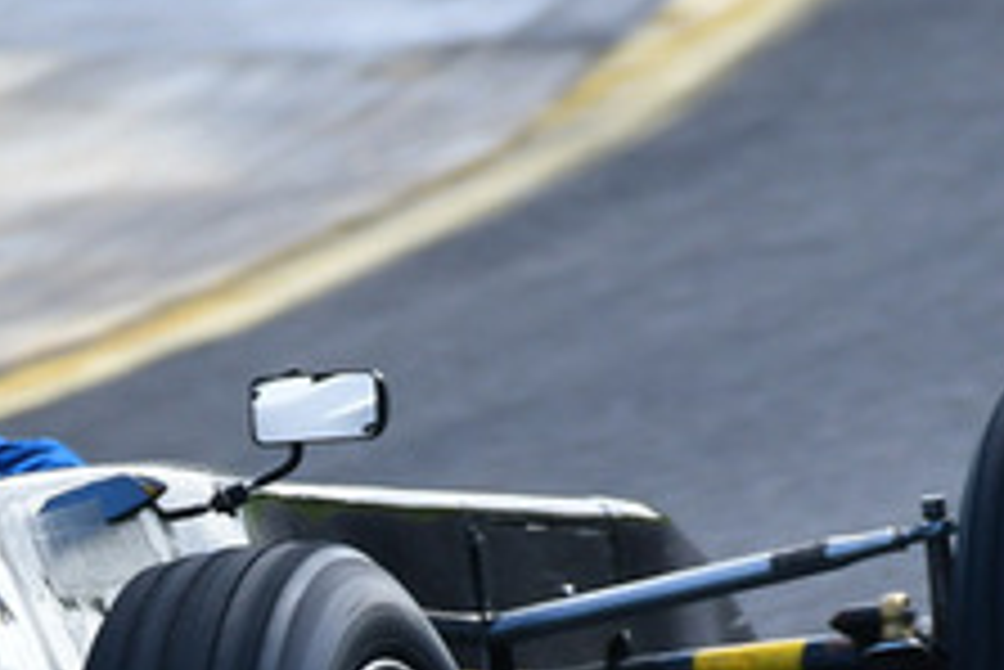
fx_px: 75123
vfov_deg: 0.5
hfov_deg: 0.8
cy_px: 508
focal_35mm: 2692
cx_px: -194
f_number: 7.1
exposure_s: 1/640
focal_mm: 500
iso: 500
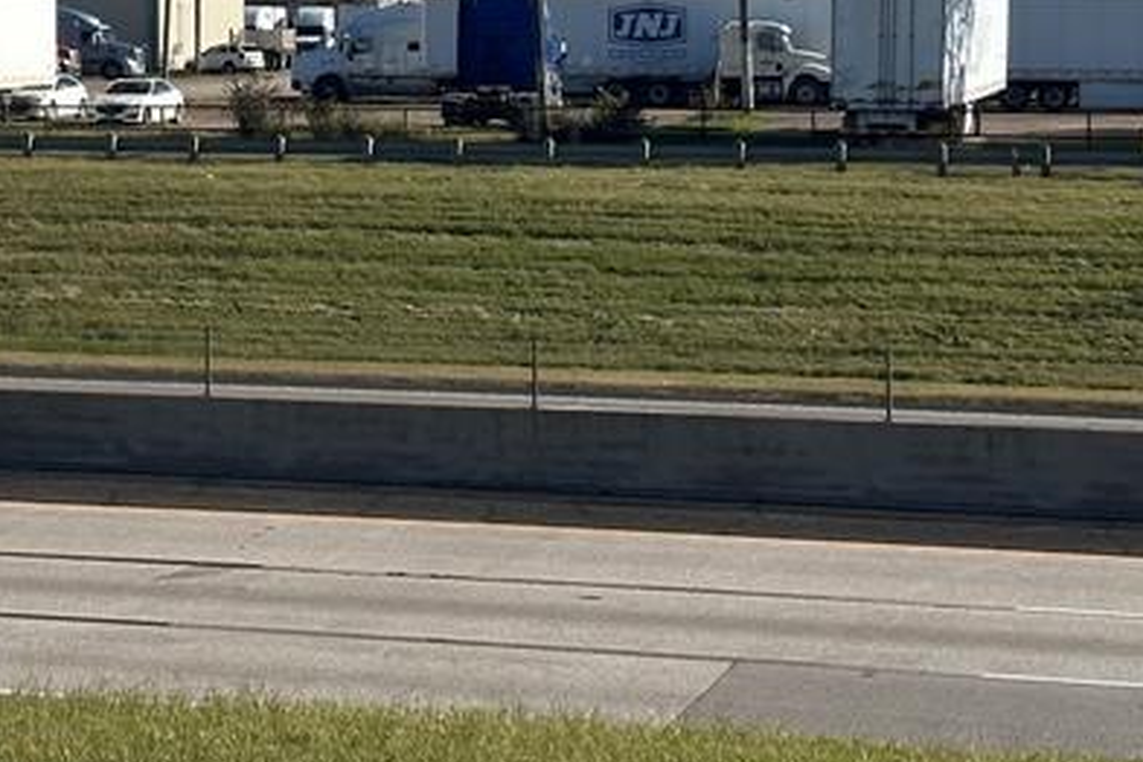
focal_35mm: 130
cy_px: -55
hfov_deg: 15.3
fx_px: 4127
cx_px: -151
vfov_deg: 10.4
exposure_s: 1/5556
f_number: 1.78
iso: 64
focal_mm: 6.86
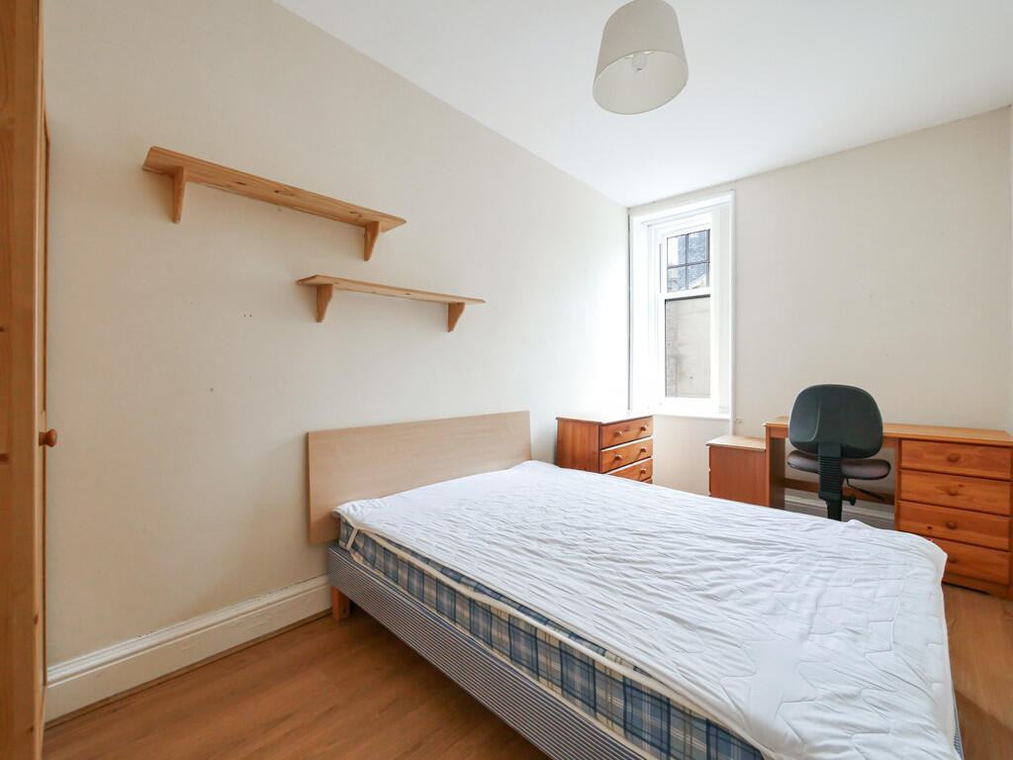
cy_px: 380
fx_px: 410
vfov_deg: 85.7
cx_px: 506
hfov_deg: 102.1
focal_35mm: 14
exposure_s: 1/60
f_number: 4
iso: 1000
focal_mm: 7
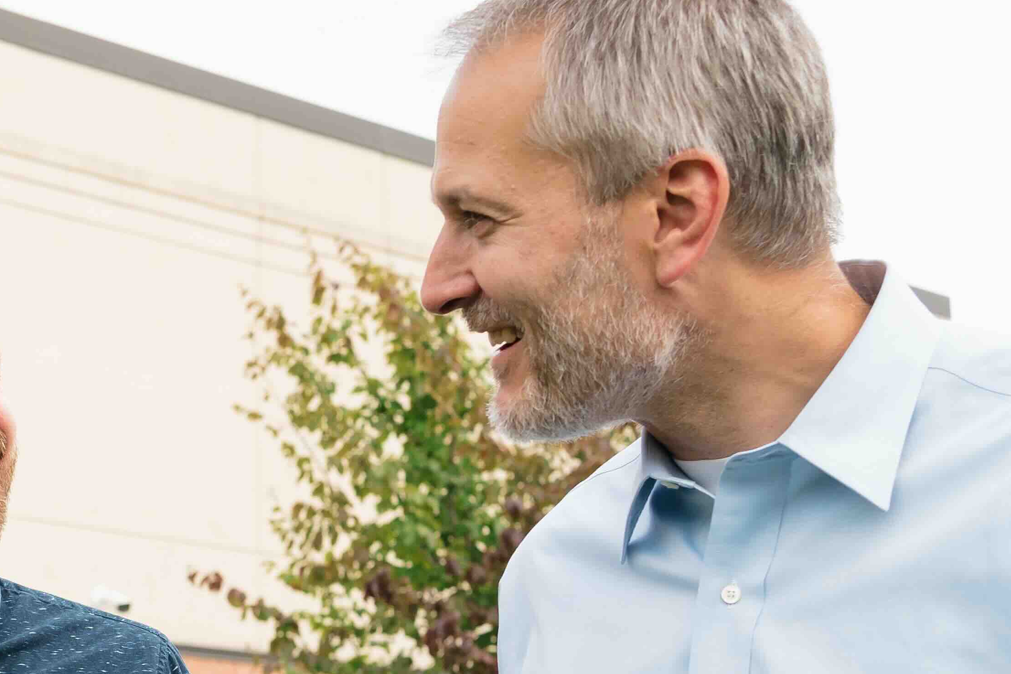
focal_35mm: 95
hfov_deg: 20.3
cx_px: -162
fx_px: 2668
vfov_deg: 14.0
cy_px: 795
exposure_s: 1/500
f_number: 5.6
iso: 640
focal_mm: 35
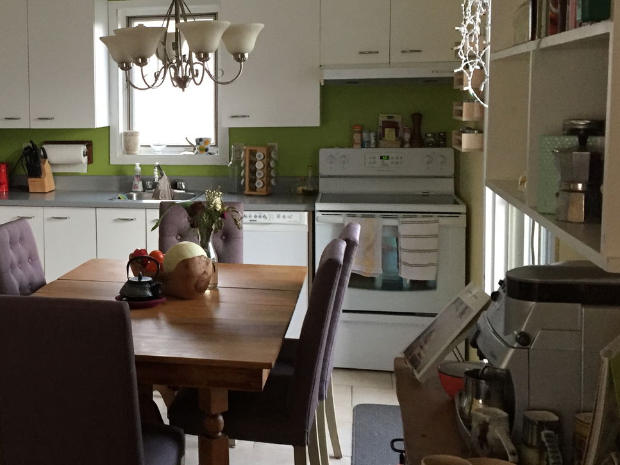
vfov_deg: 30.1
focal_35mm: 48
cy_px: 171
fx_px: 860
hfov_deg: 38.1
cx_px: 121
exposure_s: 1/30
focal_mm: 4.15
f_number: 2.2
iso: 160
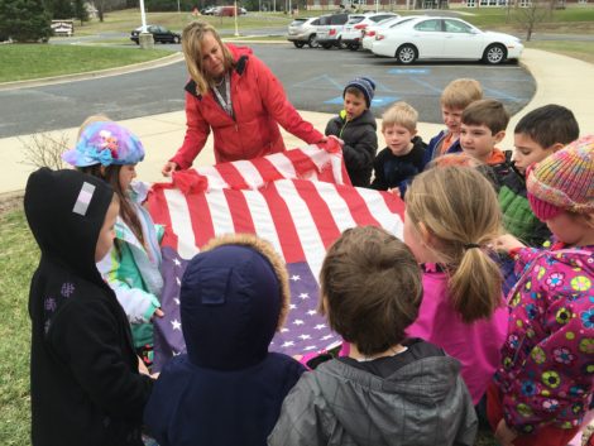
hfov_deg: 61.6
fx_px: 498
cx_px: 297
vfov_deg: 48.3
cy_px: 223
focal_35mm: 29
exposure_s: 1/582
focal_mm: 4.15
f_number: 2.2
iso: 25
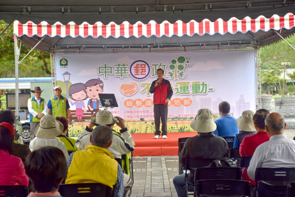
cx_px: 148
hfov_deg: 26.0
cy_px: 98
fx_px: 639
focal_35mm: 78
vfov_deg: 17.5
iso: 160
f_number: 5.6
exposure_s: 1/125
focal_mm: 52
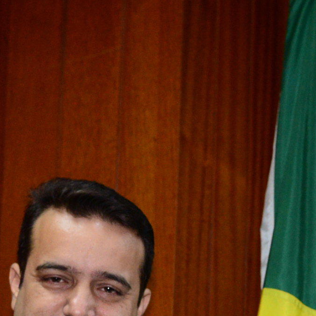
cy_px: 445
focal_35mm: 181
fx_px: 1869
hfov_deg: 9.5
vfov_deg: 9.4
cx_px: 396
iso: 2500
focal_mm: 48
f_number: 4.5
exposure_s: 1/100
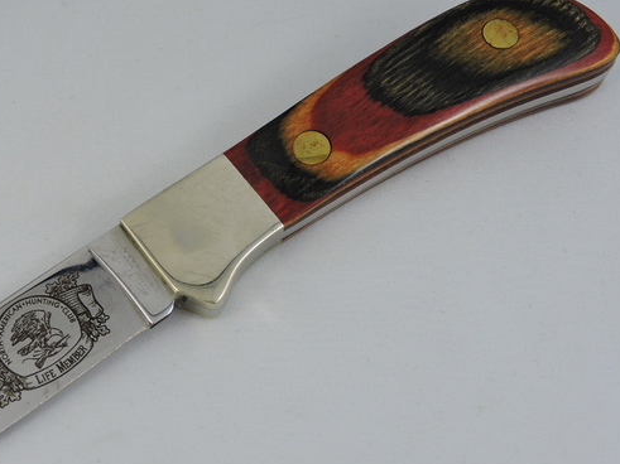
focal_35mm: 63
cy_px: 233
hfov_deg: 30.4
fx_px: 1128
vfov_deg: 23.3
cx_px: 186
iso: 100
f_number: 3.8
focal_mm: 7.2
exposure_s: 1/60
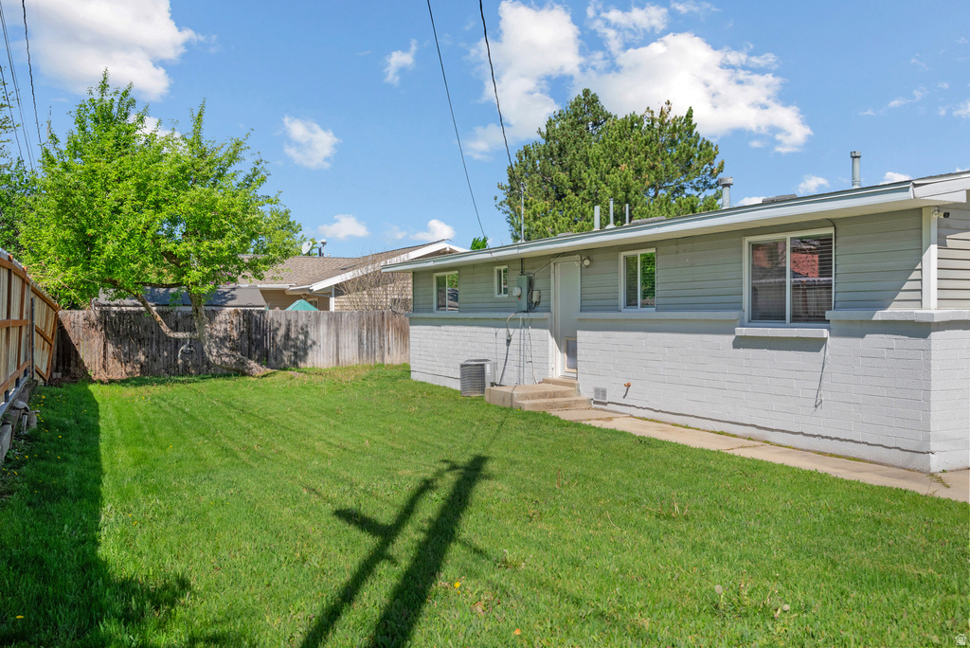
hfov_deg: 61.9
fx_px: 809
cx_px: 485
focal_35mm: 30
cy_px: 324
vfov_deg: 43.7
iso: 800
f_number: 8
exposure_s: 1/400
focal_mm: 30
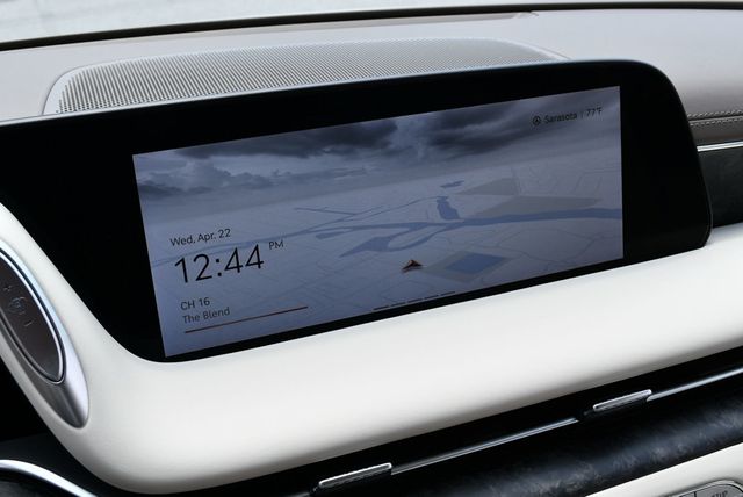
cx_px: 372
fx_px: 909
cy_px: 248
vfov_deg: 30.6
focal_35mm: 44
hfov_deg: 44.5
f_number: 6.3
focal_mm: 22
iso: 200
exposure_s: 1/250
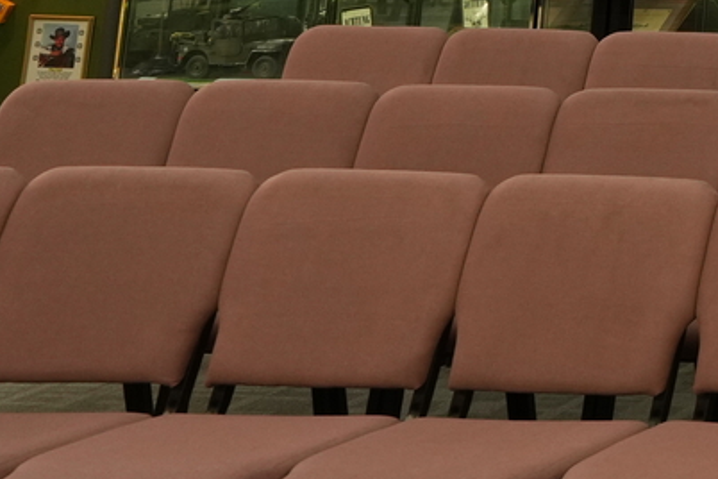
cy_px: -490
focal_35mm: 86
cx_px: 1763
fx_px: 1715
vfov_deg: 13.5
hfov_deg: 14.4
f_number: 4
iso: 640
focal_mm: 16
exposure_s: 1/30
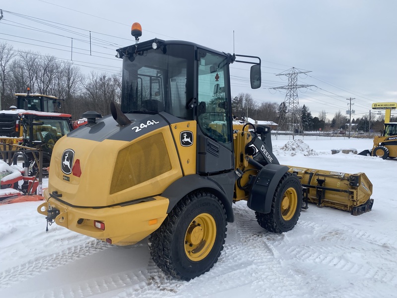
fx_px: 298
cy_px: 149
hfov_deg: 67.3
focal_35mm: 26
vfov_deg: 53.1
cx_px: 198
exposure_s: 1/398
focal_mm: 4.25
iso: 32
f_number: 1.8
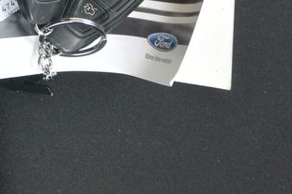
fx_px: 721
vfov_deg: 14.1
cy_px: -124
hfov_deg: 20.6
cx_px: -100
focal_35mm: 89
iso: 200
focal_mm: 10
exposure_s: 1/125
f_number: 3.5
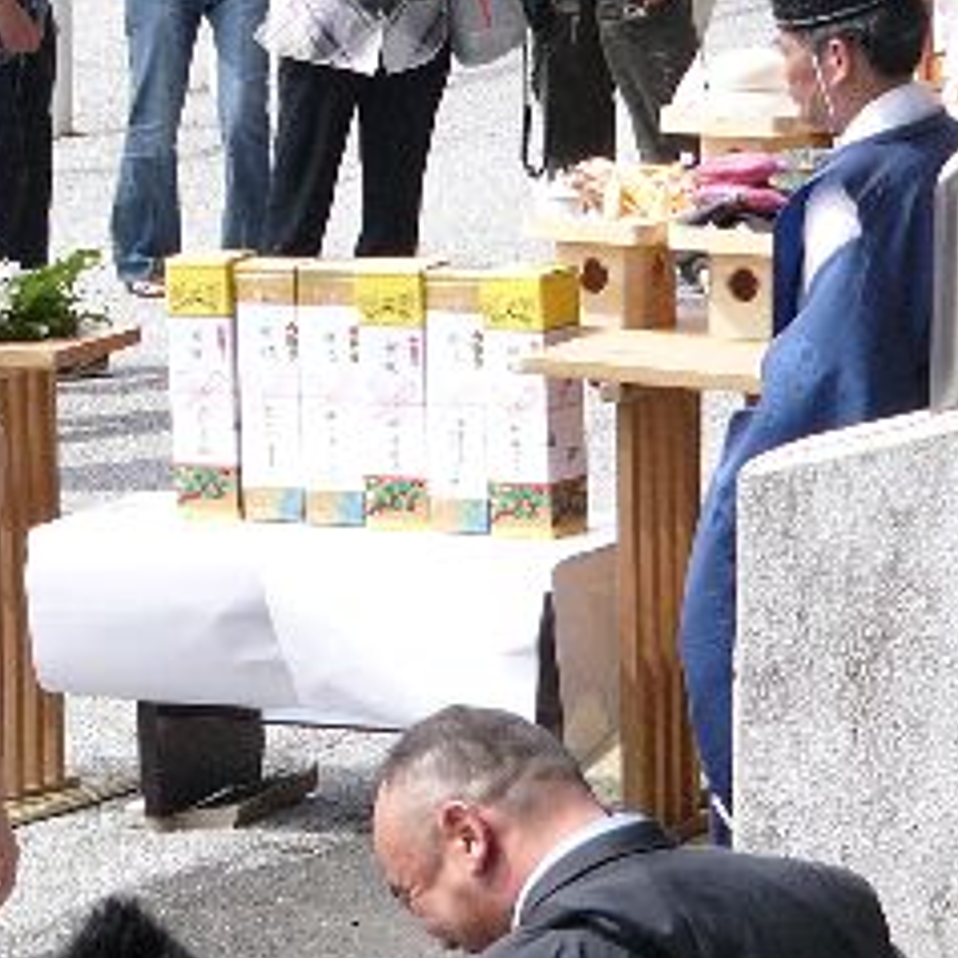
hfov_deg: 5.7
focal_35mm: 306
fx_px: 9581
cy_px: 274
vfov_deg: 5.7
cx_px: 169
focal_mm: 21.5
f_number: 2.8
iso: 100
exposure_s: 1/1000
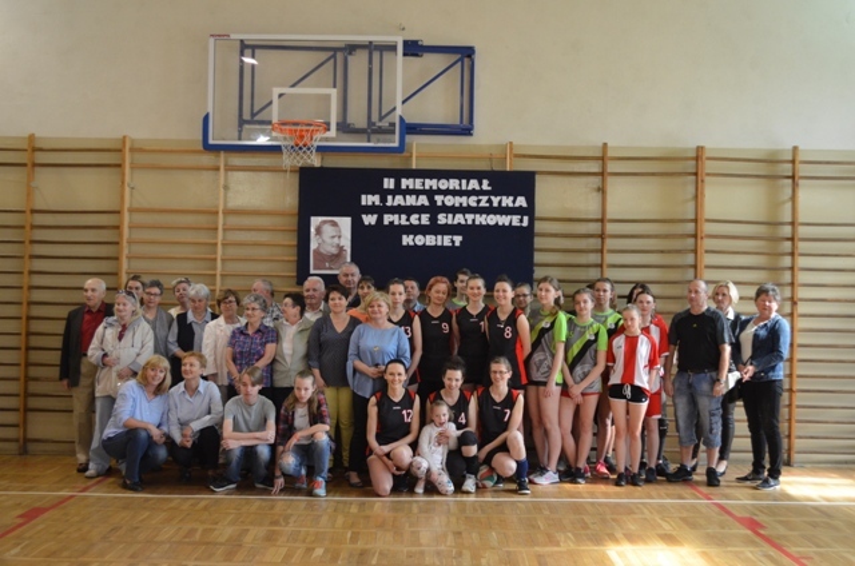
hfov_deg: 41.2
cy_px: 283
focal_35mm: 48
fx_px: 1138
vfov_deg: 28.0
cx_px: 428
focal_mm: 32
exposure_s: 1/160
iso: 1600
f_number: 4.8
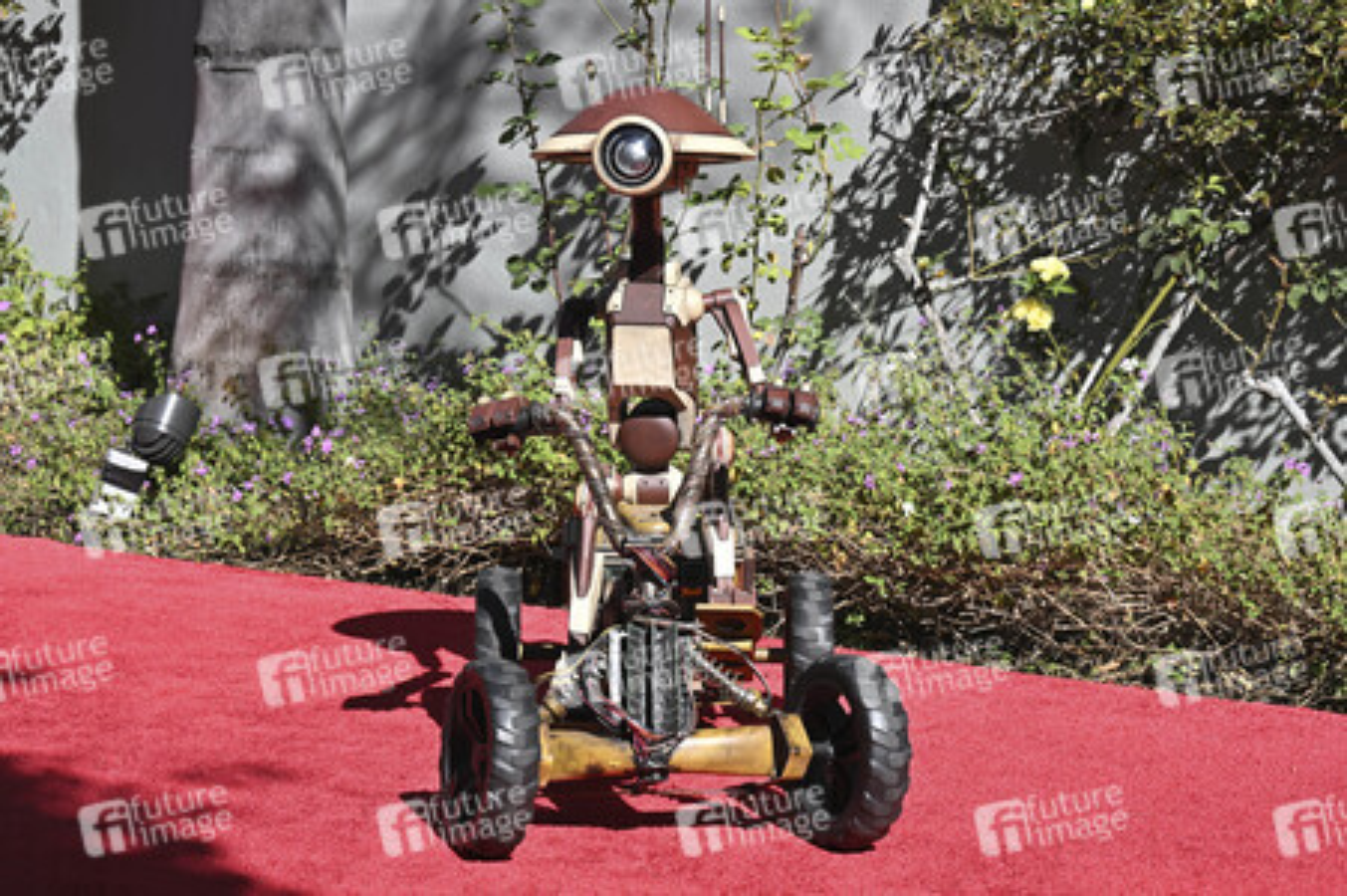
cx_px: 674
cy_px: 448
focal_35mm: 76
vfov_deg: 17.9
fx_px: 2842
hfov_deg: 26.7
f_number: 9
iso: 200
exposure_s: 1/400
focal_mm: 76
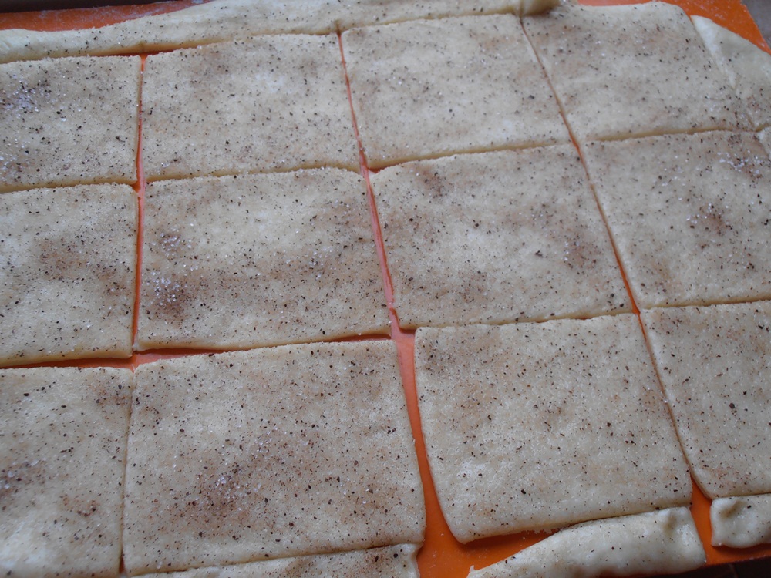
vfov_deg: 38.7
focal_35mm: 37
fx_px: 824
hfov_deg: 50.1
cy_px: 289
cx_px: 386
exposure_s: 1/15
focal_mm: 6.61
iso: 100
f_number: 3.9
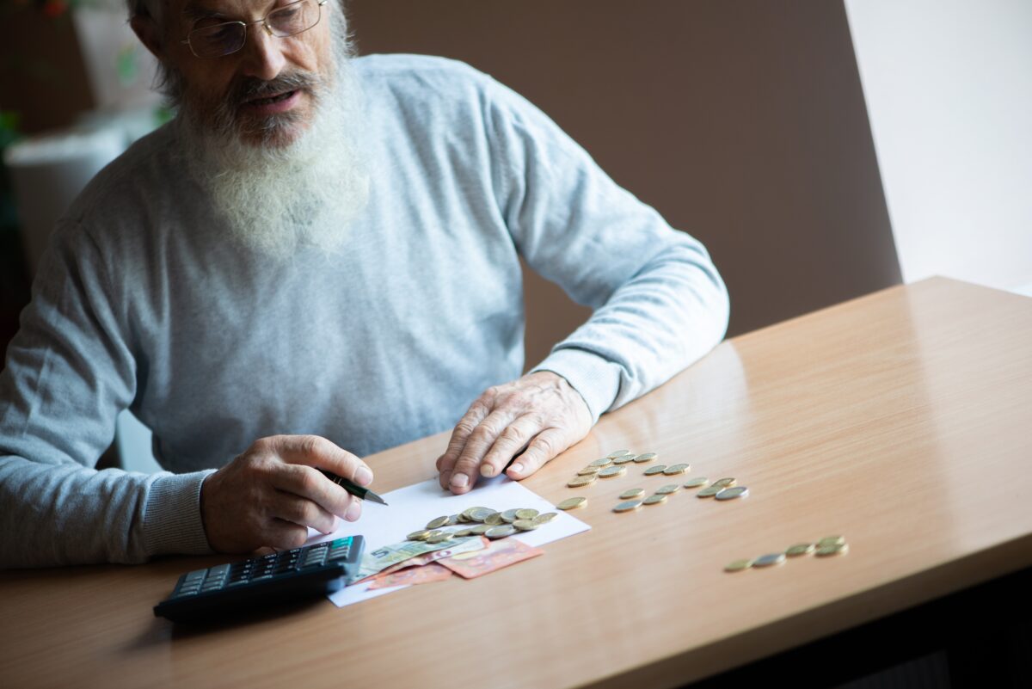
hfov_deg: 19.4
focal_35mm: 105
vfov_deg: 13.1
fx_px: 3011
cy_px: 344
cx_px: 516
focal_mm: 105
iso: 200
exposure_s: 1/200
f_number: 2.8
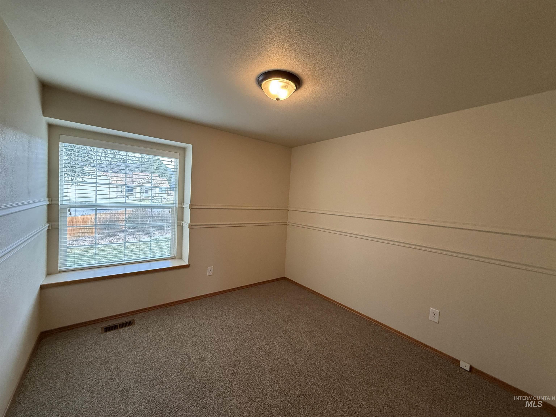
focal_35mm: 14
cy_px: 208
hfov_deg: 102.1
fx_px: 225
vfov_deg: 85.7
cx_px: 278
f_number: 2.2
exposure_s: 1/120
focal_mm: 2.22
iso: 500
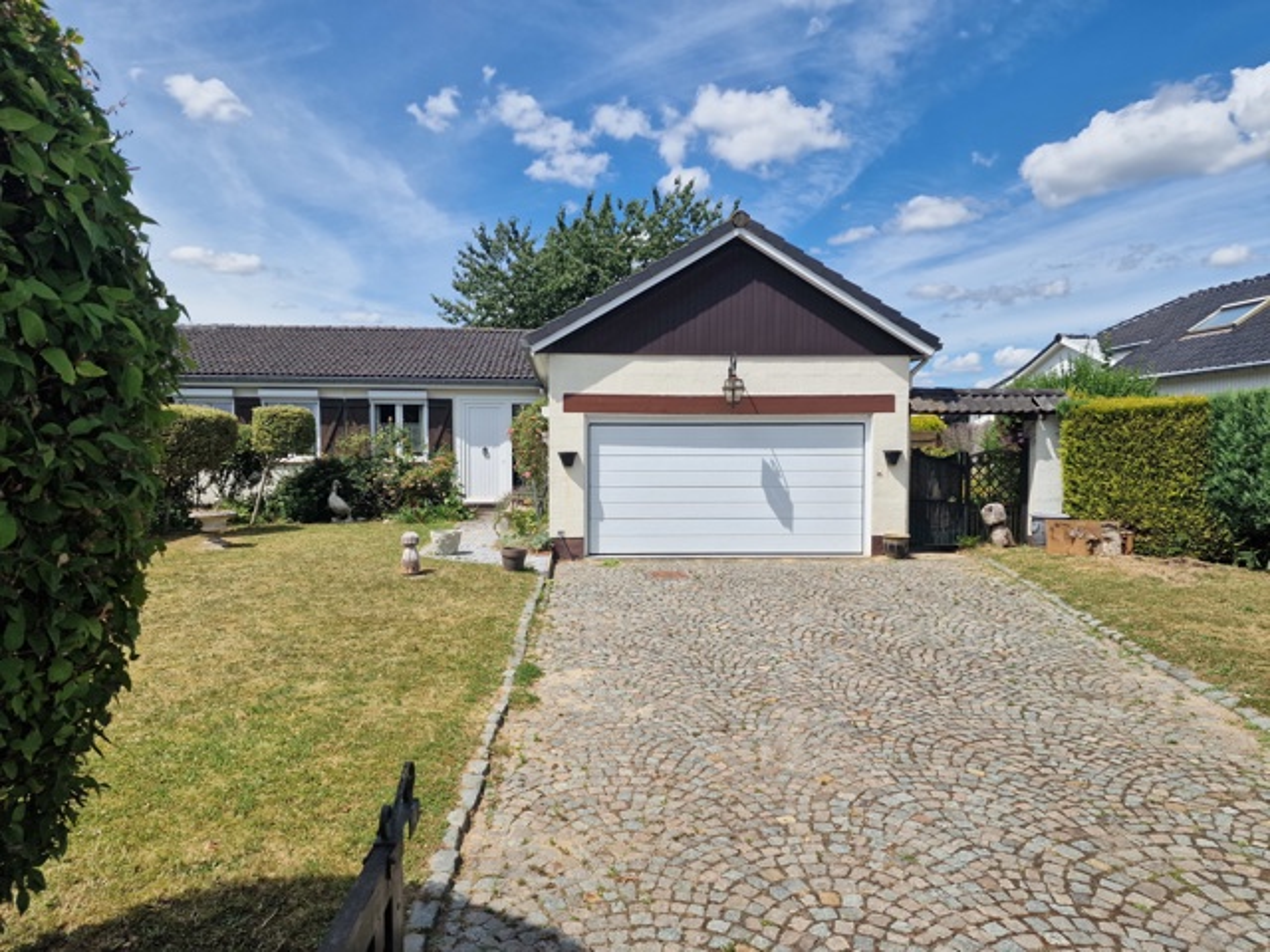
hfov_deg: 73.9
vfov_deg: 58.9
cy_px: 476
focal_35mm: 23
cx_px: 635
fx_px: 844
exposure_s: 1/1576
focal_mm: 6.4
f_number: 1.8
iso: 50
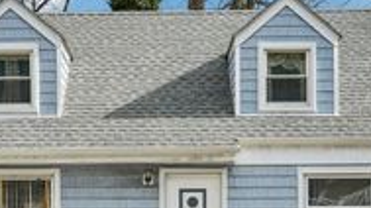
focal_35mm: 83
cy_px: 189
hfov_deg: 25.6
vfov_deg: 14.4
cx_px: 163
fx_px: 816
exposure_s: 1/320
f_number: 8
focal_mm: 30
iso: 100
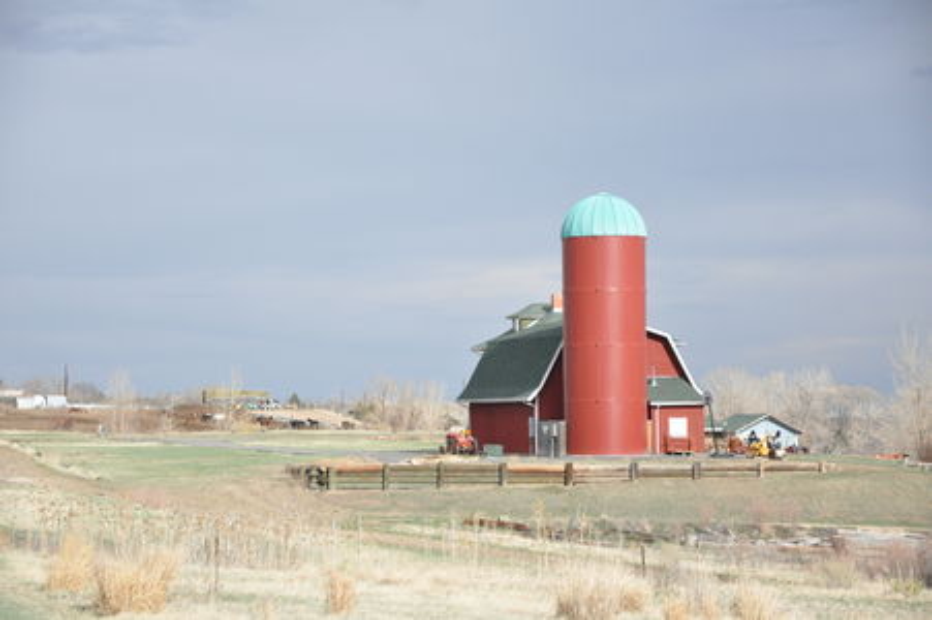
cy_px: 310
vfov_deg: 11.4
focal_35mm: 120
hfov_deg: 17.1
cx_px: 466
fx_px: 3104
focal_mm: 80
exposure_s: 1/4000
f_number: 6.3
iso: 1600
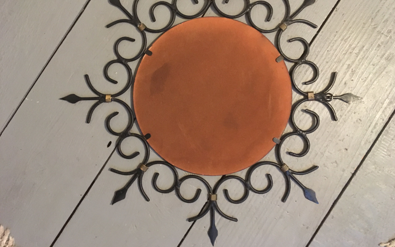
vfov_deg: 40.4
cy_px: 99
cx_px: 198
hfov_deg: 61.2
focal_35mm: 31
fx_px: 334
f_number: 2.2
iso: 500
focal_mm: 4.15
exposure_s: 1/17
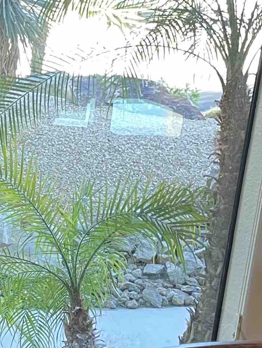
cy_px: 372
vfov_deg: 17.8
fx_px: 1079
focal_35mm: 107
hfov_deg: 12.2
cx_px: -262
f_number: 1.6
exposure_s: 1/60
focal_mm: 5.1
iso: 80
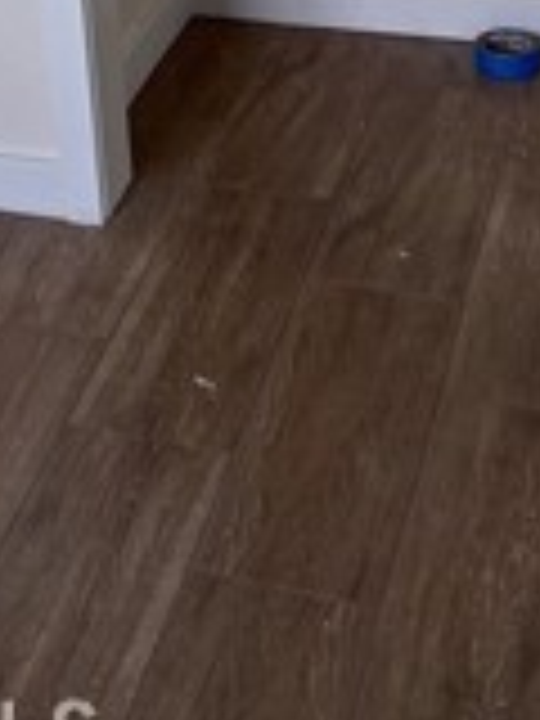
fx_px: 2163
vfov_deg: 15.7
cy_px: -634
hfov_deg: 13.5
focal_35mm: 104
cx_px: -248
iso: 50
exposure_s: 1/128
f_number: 1.6
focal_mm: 5.96
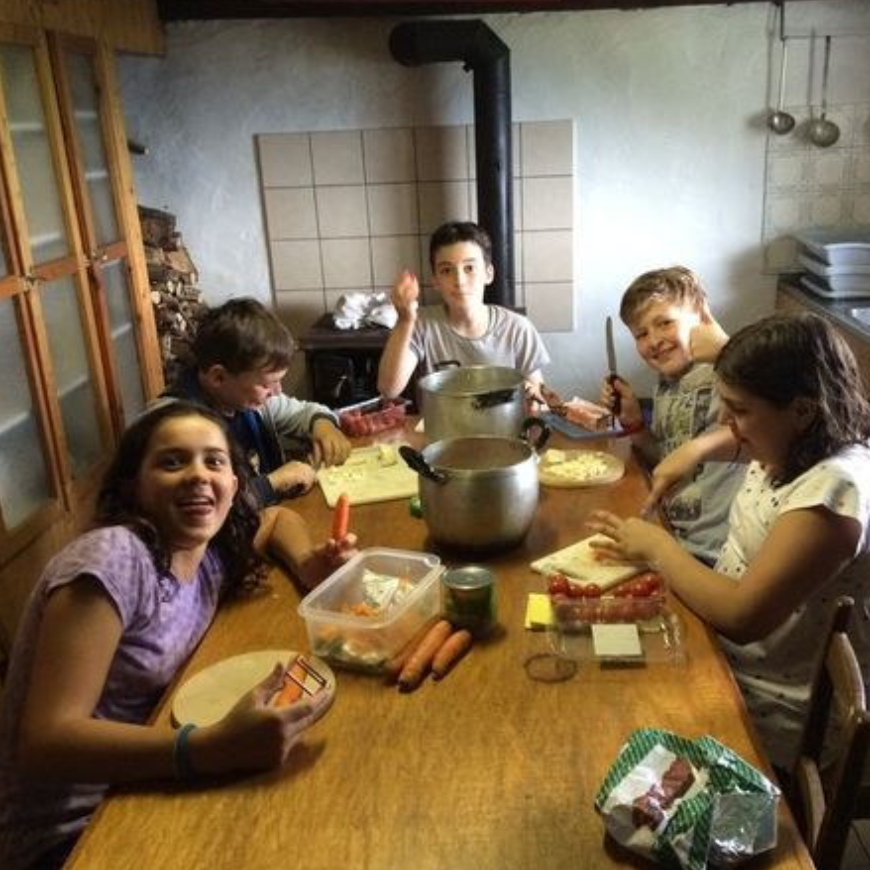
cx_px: 466
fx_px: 995
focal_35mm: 35
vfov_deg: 47.2
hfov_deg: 47.2
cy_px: 434
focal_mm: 4.15
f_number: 2.2
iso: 250
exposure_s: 1/17
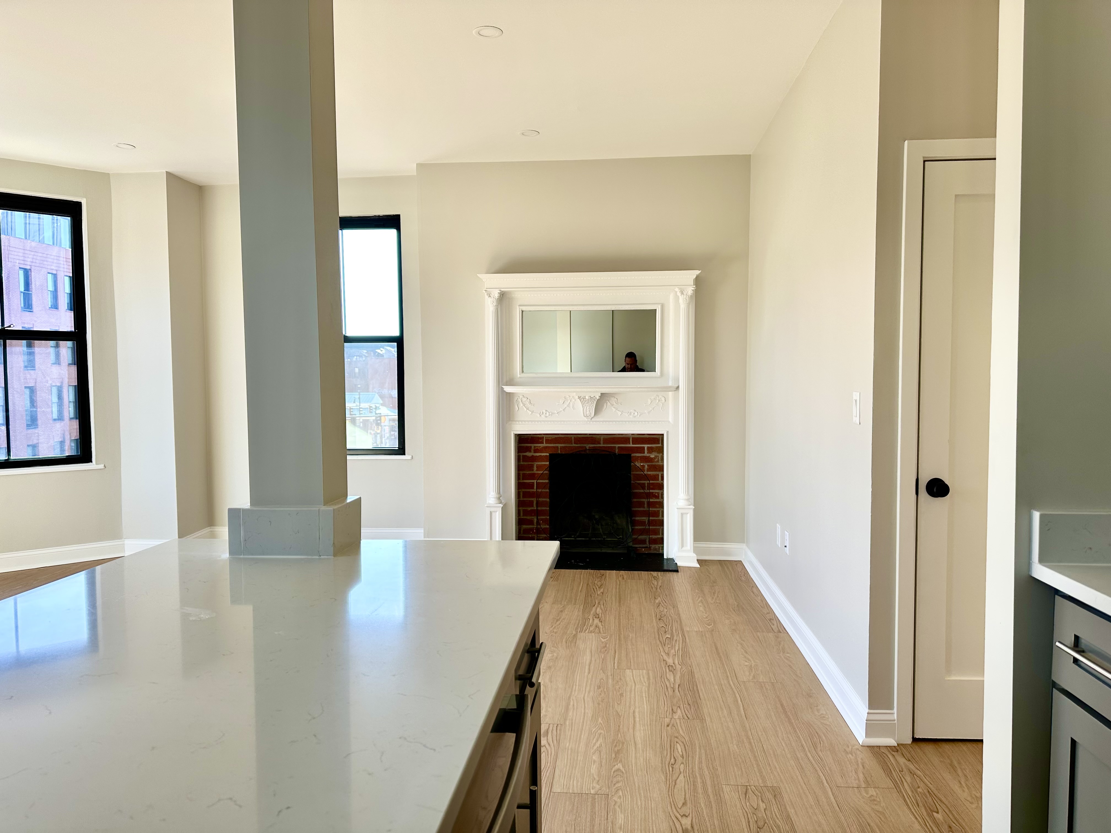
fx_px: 770
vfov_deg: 56.8
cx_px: 556
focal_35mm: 24
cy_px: 416
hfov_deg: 71.6
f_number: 1.78
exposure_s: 1/314
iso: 80
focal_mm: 6.86
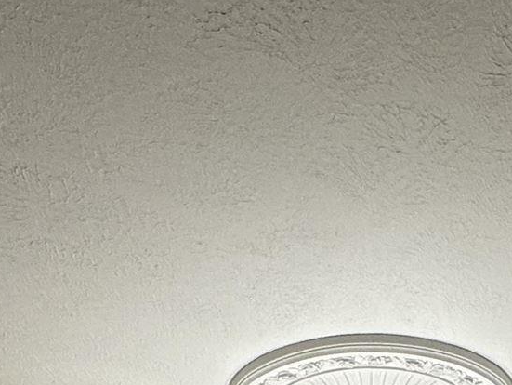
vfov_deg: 13.5
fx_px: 1154
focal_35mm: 78
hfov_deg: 24.9
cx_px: 344
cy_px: 933
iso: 100
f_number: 2.2
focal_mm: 2.22
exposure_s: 1/120
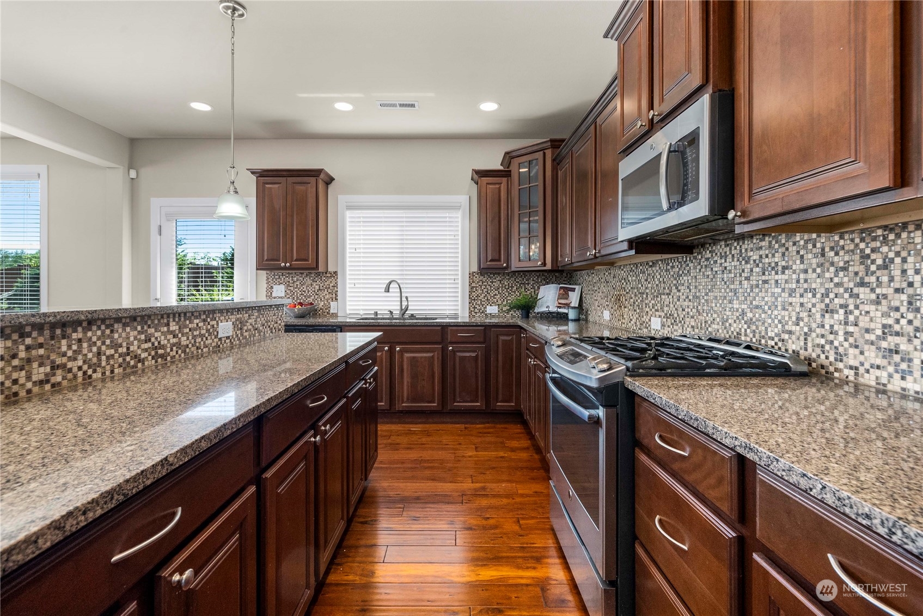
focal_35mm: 15
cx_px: 462
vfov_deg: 77.4
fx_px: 385
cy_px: 308
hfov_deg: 100.4
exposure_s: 1/60
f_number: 9
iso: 160
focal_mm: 15
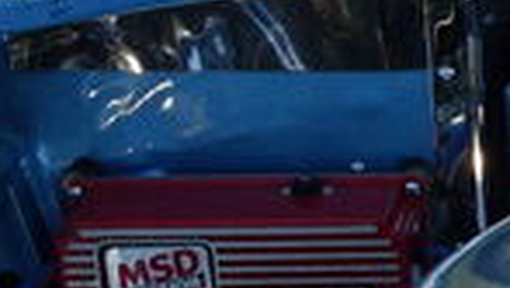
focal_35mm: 285
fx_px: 3858
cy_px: 430
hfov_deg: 7.3
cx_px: 1044
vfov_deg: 4.3
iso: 80
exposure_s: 1/350
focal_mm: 9.9
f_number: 3.4
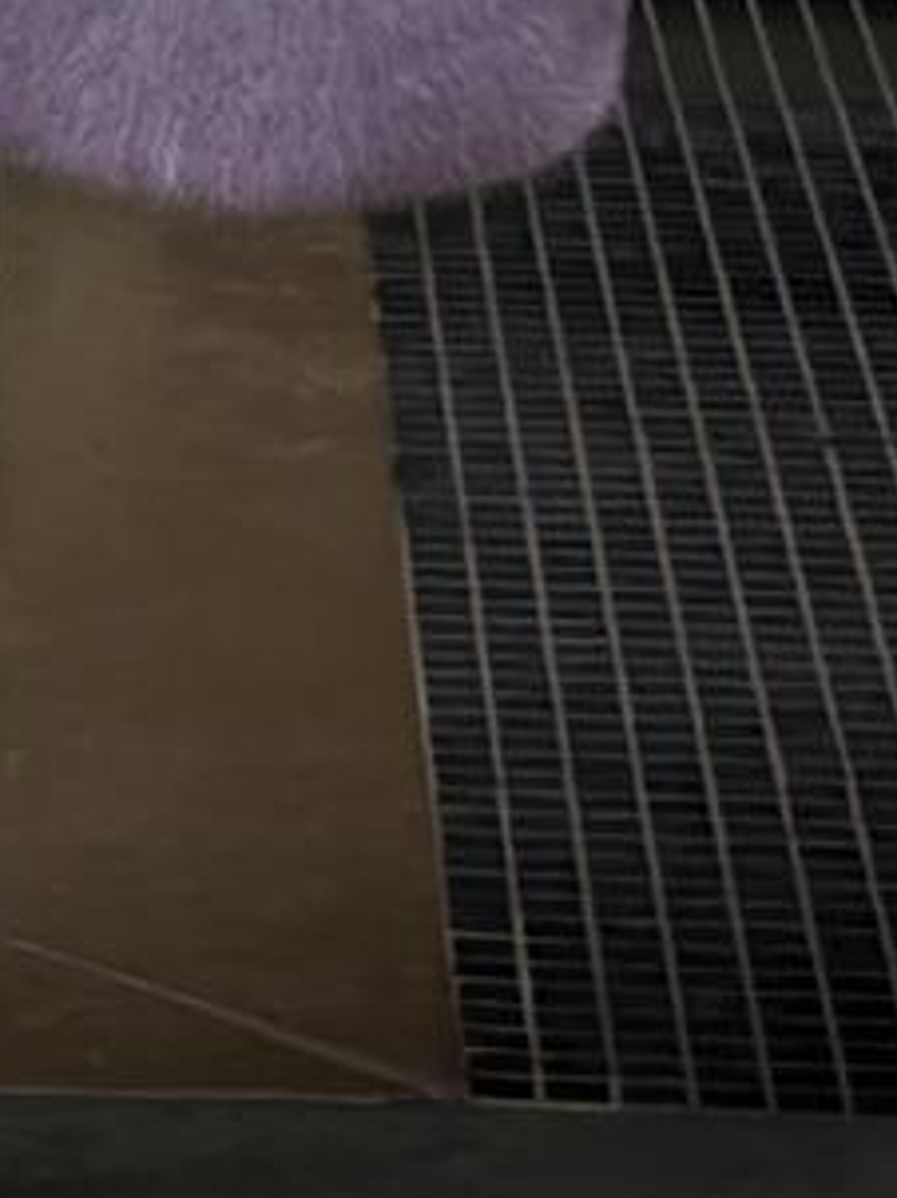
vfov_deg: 5.9
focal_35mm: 318
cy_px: -1853
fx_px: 11003
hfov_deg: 4.6
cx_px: -433
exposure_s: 1/196
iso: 80
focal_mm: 6.86
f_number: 1.78
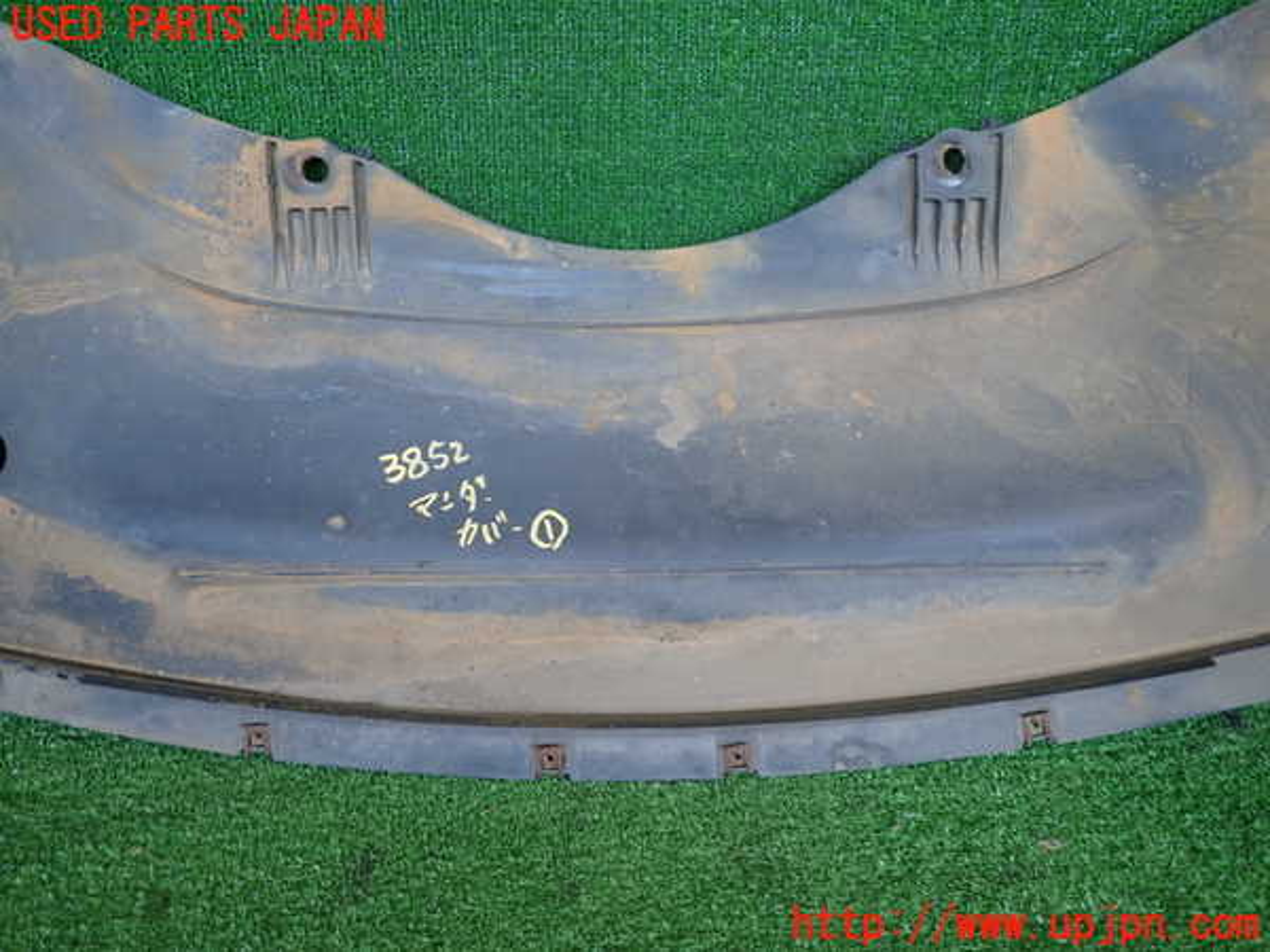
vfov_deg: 54.9
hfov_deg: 69.4
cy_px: 476
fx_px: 917
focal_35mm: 25
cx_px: 635
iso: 200
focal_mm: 4.5
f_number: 2
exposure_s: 1/100
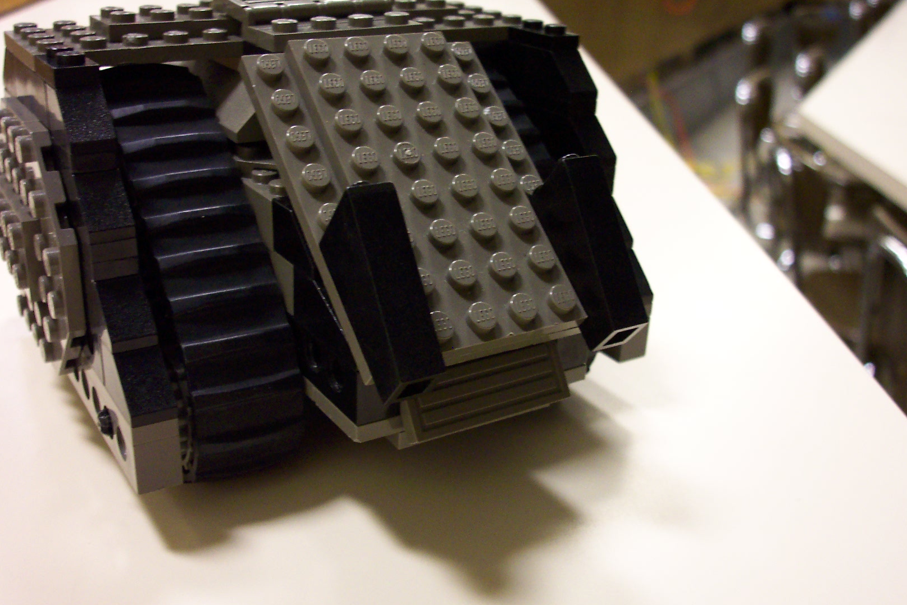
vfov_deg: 34.2
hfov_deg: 49.5
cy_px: 305
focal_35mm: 39
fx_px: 983
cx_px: 411
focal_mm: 7.5
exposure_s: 1/10
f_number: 2.8
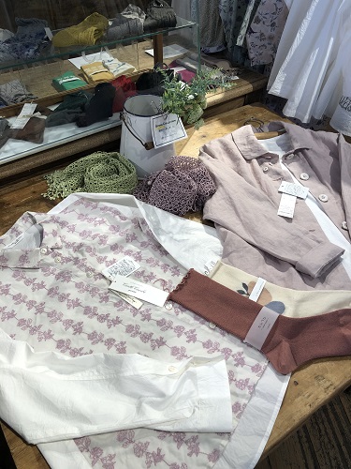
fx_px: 379
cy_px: 234
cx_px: 176
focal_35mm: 28
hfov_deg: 49.7
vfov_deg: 63.4
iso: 32
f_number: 1.8
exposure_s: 1/100
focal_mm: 3.99
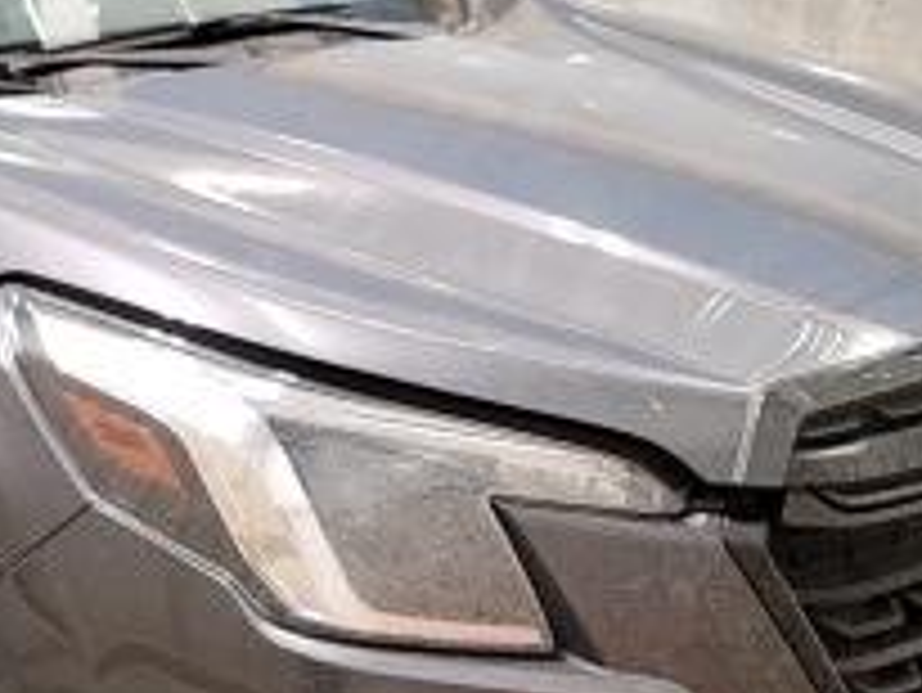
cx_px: 27
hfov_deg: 24.0
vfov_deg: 18.9
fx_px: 2079
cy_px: 468
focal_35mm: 78
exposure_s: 1/60
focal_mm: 7
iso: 773
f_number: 1.8
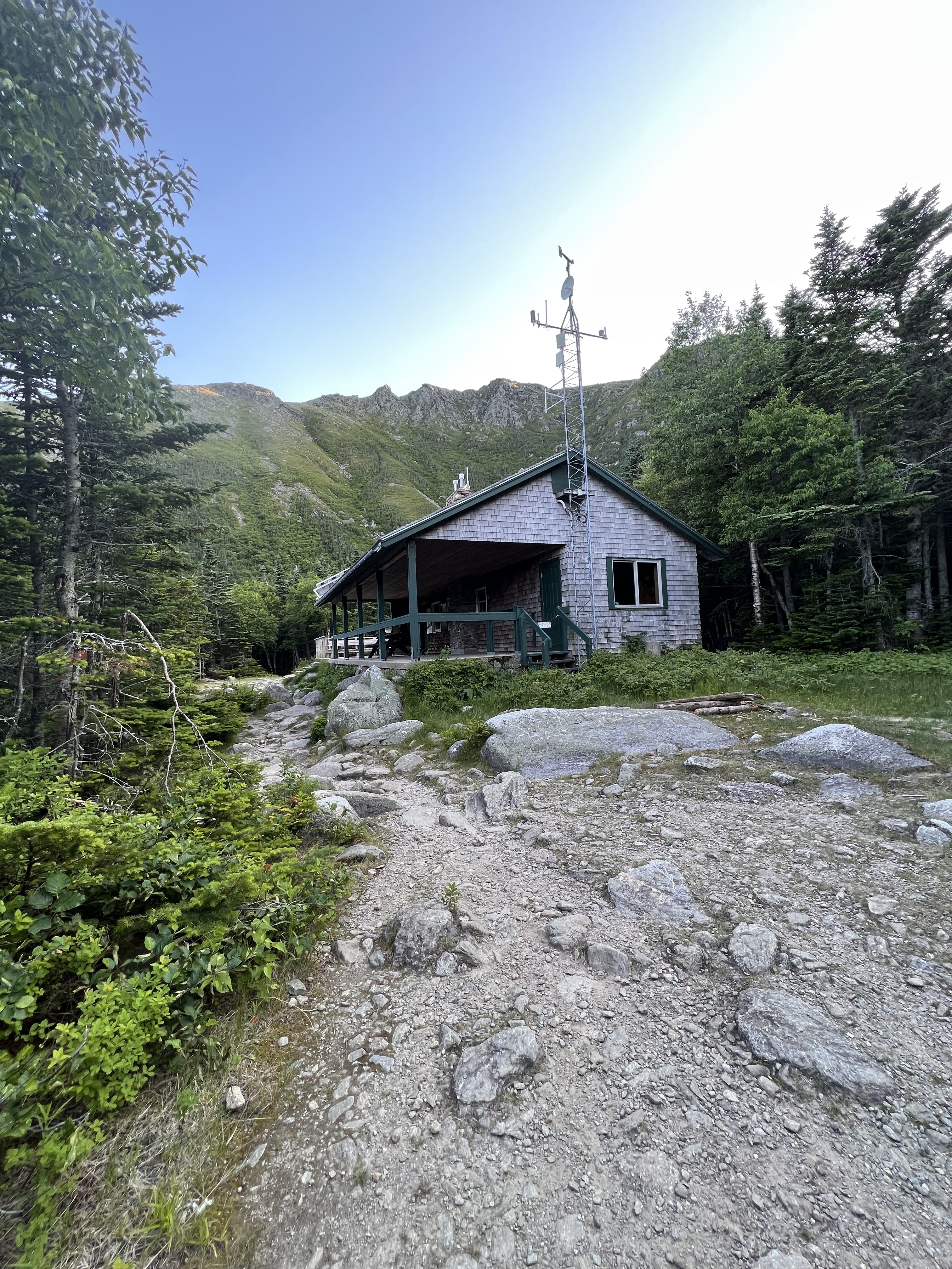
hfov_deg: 89.9
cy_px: 634
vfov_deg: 106.2
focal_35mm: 13
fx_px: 477
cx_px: 476
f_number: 1.8
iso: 64
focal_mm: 1.57
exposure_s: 1/99
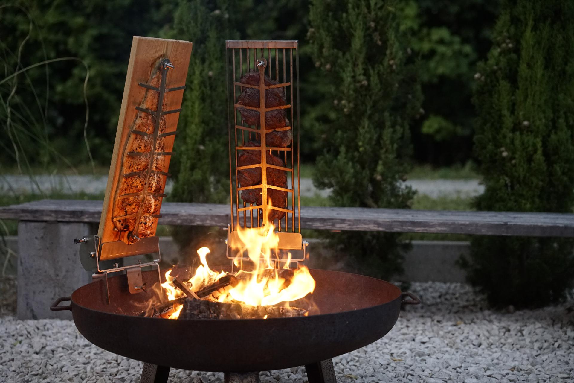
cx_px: 287
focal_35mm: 63
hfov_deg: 32.0
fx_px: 1000
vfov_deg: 21.7
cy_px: 192
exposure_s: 1/200
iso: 3200
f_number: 2.8
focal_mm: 62.7
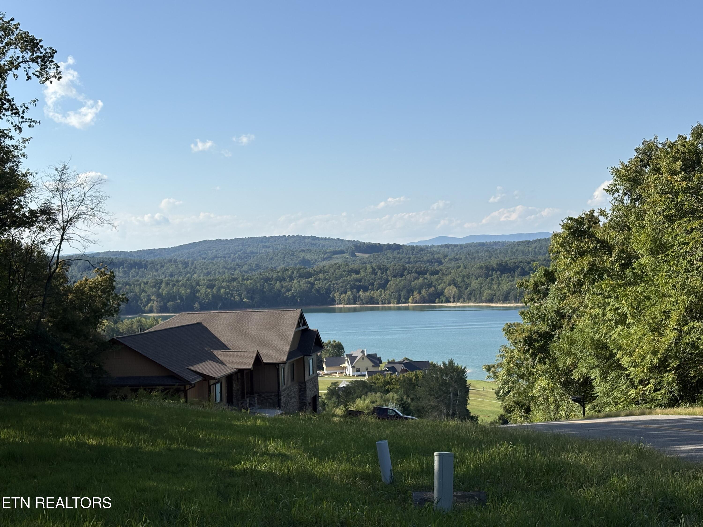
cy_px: 264
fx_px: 1056
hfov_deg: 36.8
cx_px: 352
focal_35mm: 52
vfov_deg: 28.0
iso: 32
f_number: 1.6
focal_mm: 5.96
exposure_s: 1/3831
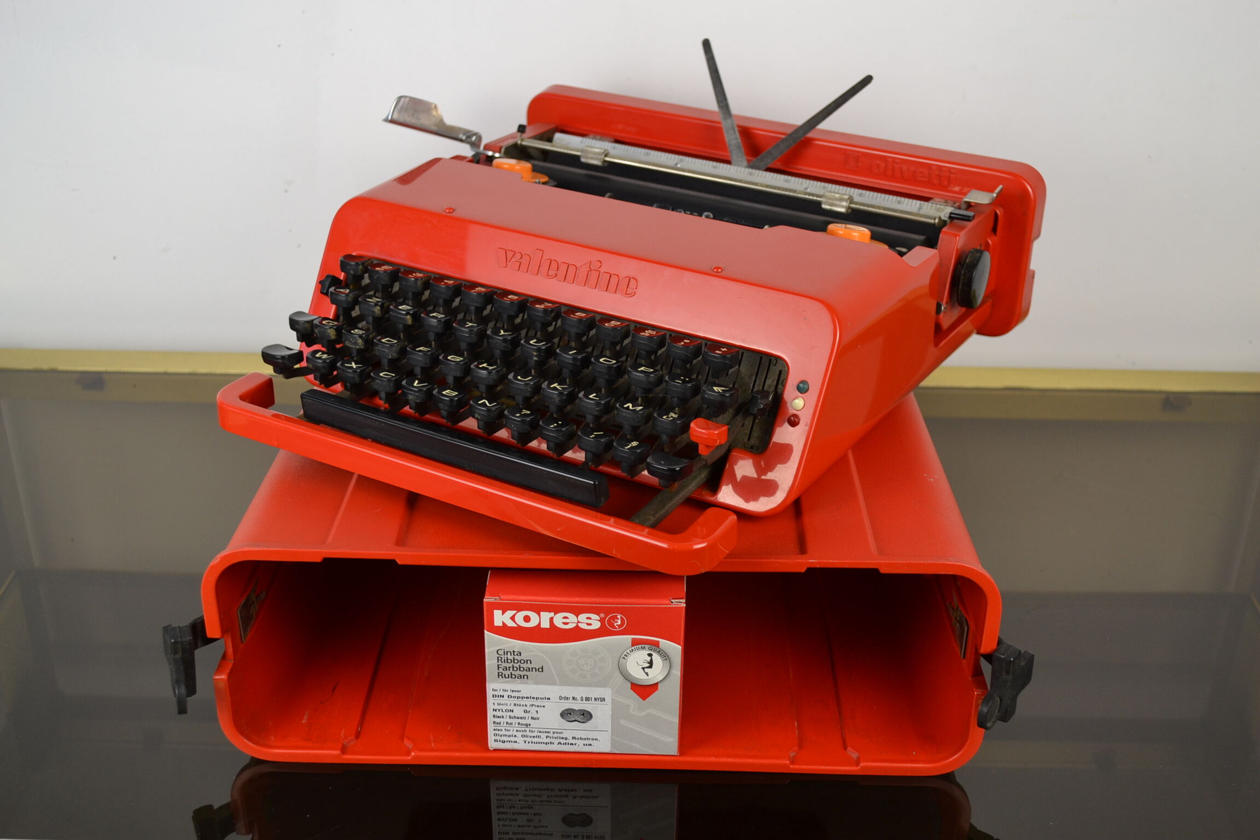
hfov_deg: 45.0
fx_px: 1522
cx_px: 630
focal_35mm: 44
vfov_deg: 30.8
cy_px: 420
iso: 400
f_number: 4.5
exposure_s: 1/80
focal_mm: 29
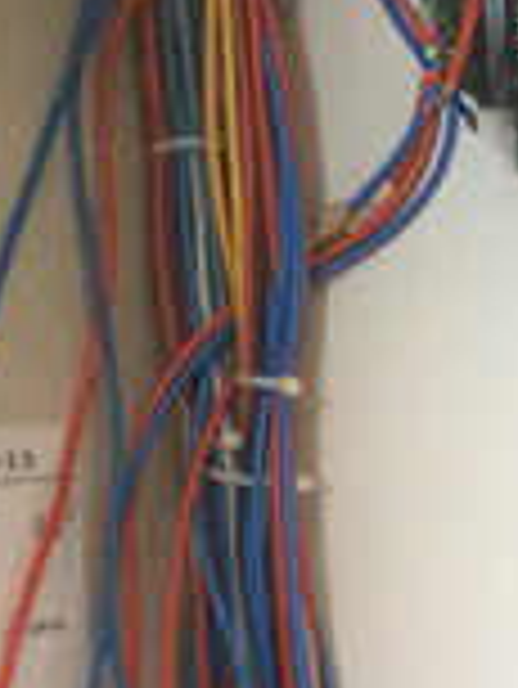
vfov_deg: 13.0
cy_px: 1019
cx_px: 1068
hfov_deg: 9.6
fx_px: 2869
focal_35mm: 144
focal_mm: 4.12
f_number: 2.2
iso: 320
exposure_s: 1/30
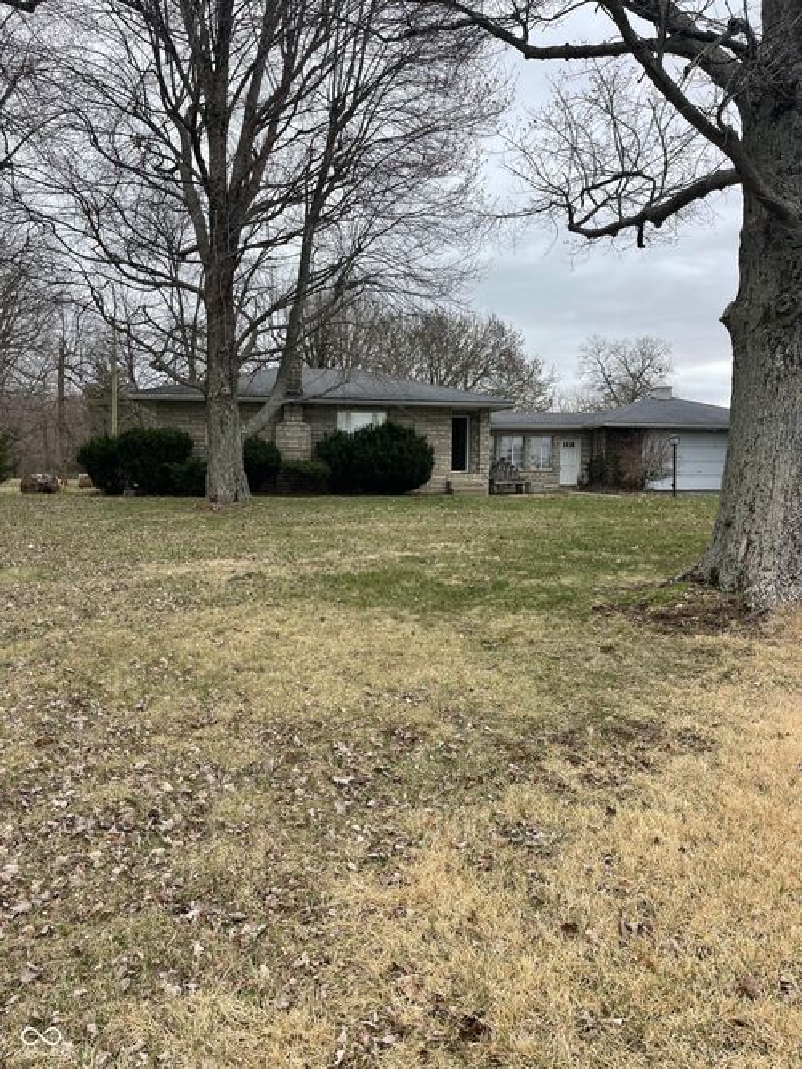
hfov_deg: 54.9
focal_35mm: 25
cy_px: 534
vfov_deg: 69.4
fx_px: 773
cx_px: 401
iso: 32
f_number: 1.6
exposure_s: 1/818
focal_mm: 5.1
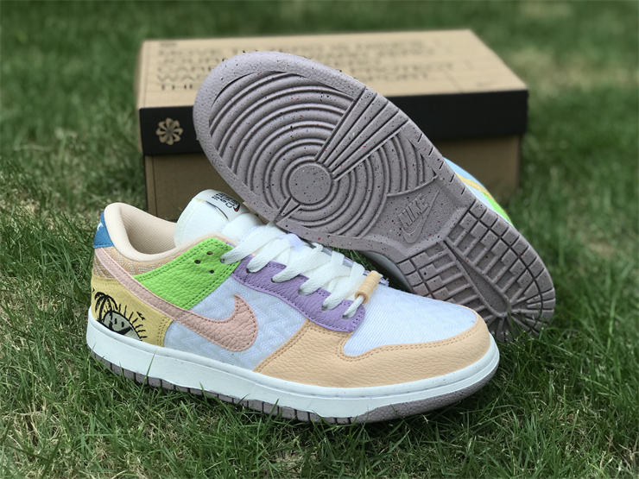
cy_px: 240
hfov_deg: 33.8
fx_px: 1052
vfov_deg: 25.7
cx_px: 320
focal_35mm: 57
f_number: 2.8
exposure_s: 1/277
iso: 20
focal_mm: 6.6
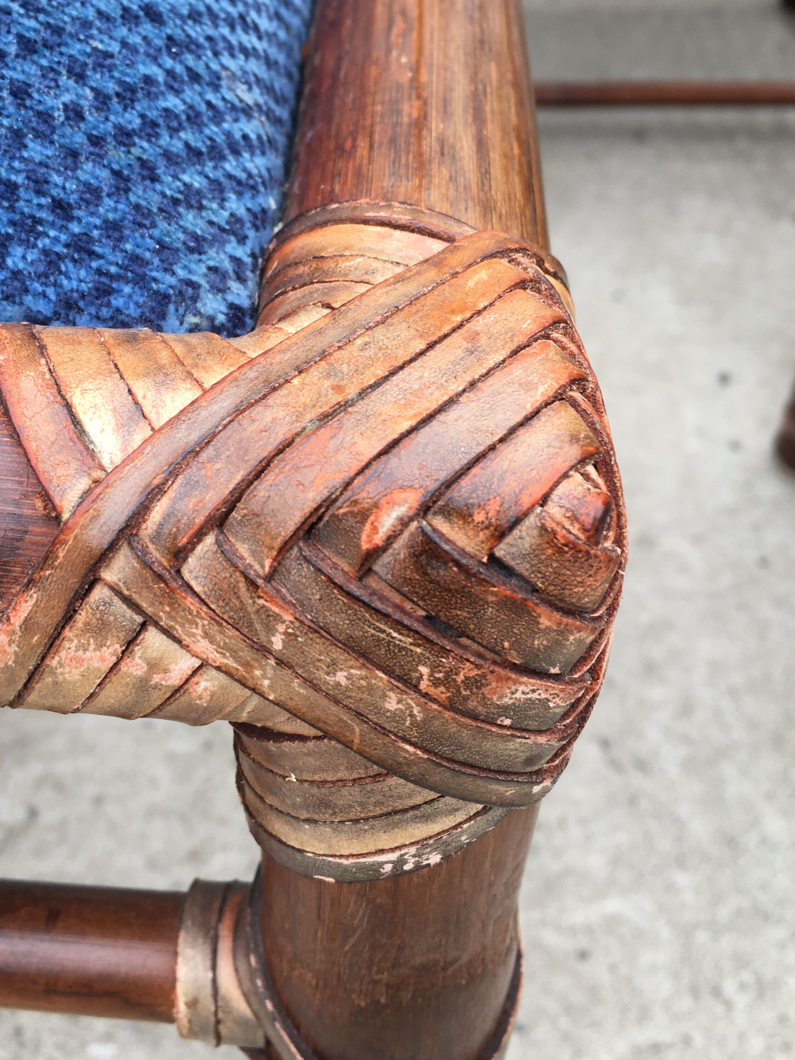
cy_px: 385
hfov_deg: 36.7
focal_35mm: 39
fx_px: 1194
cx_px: 315
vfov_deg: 47.3
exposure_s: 1/146
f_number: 2.2
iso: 25
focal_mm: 4.15
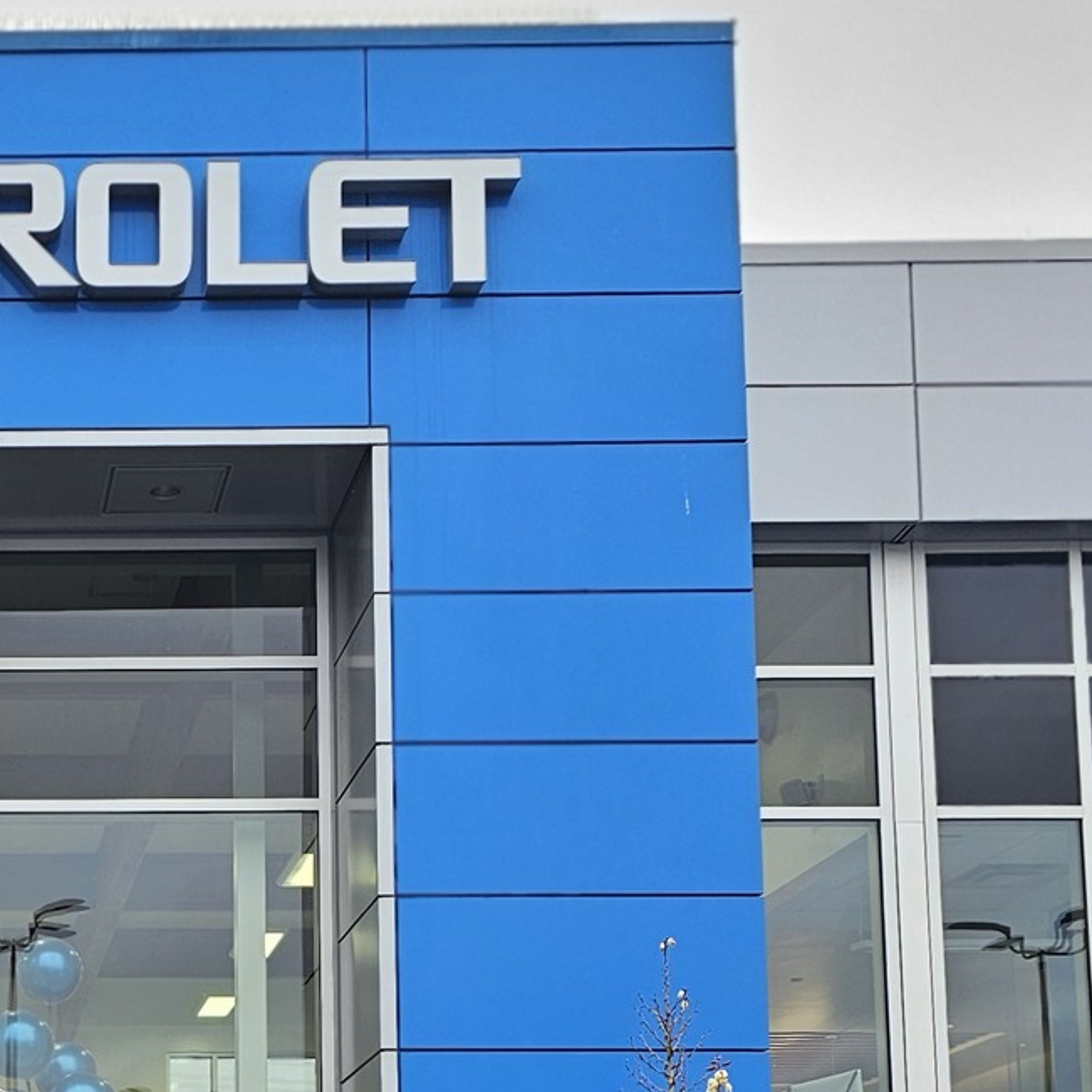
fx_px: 2284
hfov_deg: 24.8
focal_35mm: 64
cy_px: 1147
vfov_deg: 25.3
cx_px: -153
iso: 32
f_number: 1.7
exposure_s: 1/120
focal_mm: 6.3
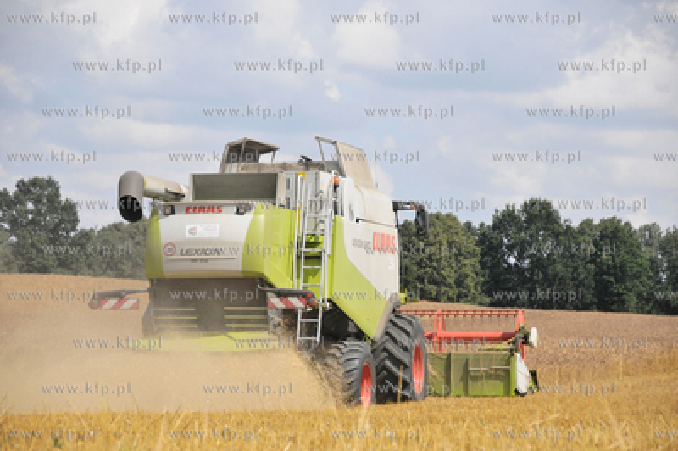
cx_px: 339
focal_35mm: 158
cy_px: 226
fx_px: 2964
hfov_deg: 13.1
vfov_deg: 8.7
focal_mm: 105
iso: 400
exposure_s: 1/2000
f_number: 5.6
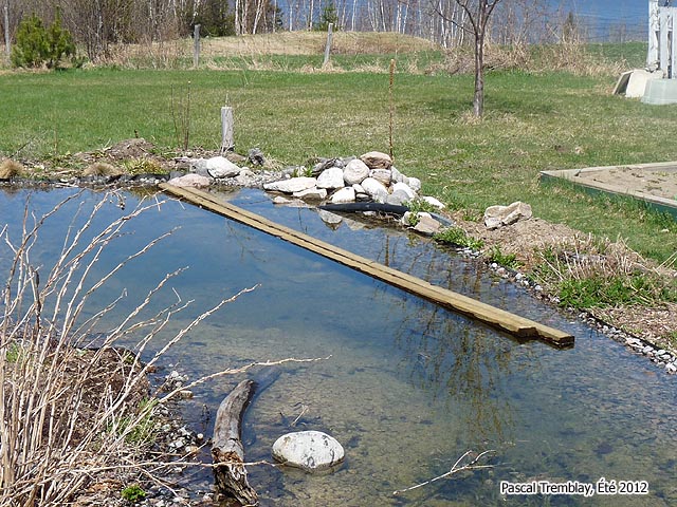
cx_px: 338
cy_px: 254
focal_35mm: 74
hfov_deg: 26.3
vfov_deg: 19.9
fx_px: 1447
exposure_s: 1/400
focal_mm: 7.4
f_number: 5.6
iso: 100
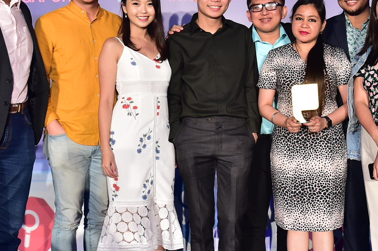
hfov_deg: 27.4
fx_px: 766
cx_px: 280
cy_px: 82
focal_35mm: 73
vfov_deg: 18.6
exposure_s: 1/200
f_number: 3.5
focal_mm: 32
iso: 2500
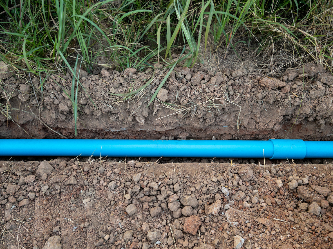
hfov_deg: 67.3
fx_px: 250
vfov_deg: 53.1
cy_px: 124
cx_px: 166
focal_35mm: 26
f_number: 1.5
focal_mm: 5.7
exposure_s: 1/280
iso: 32
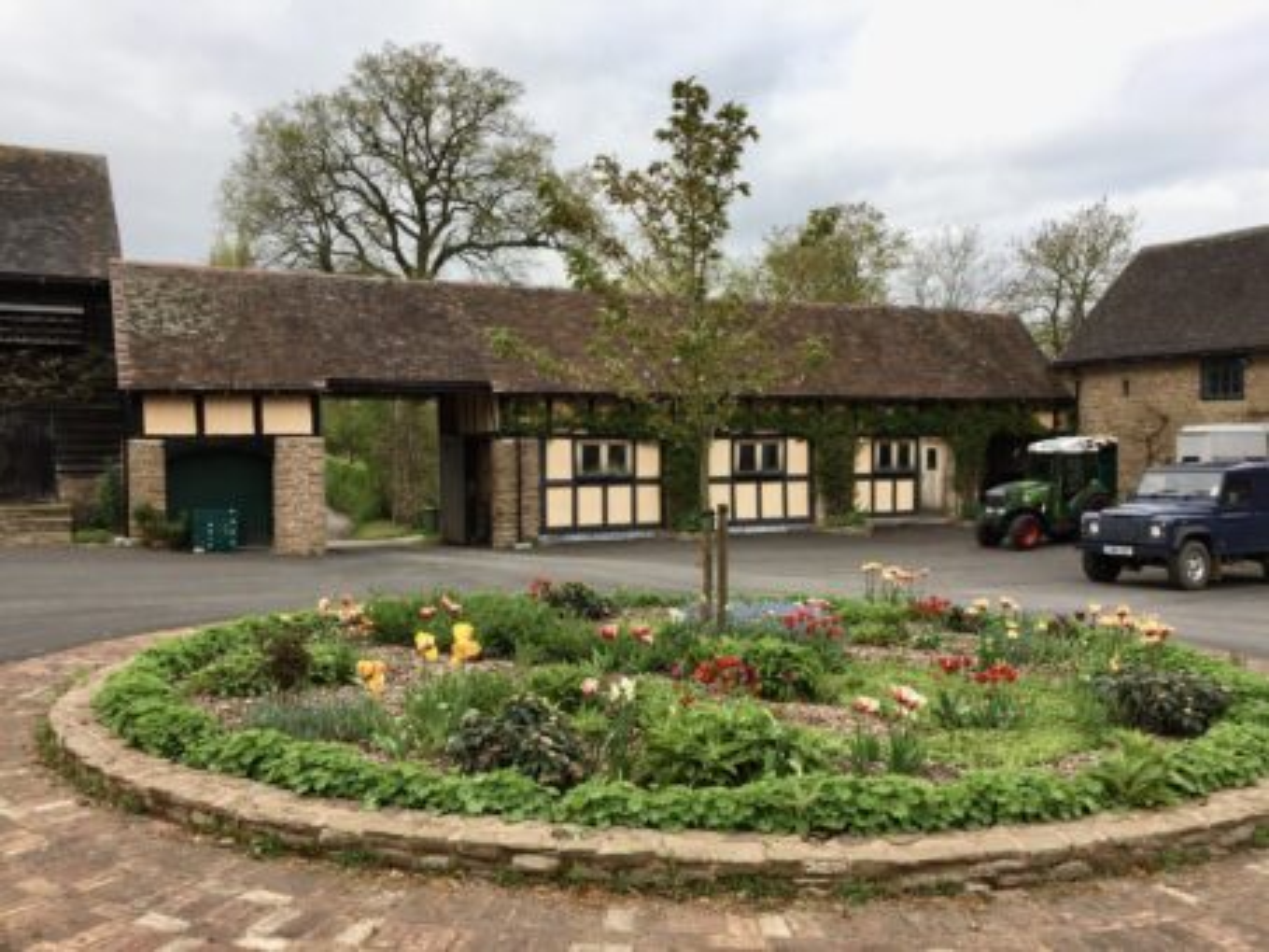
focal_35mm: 29
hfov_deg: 61.6
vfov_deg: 48.2
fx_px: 1063
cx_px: 634
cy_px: 476
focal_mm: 4.15
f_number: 2.2
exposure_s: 1/507
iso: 32
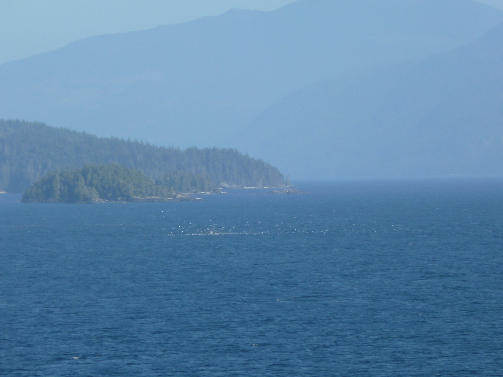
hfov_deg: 7.9
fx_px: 3633
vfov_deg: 5.9
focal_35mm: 250
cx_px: 252
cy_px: 188
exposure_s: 1/200
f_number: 5.9
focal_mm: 36
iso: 80
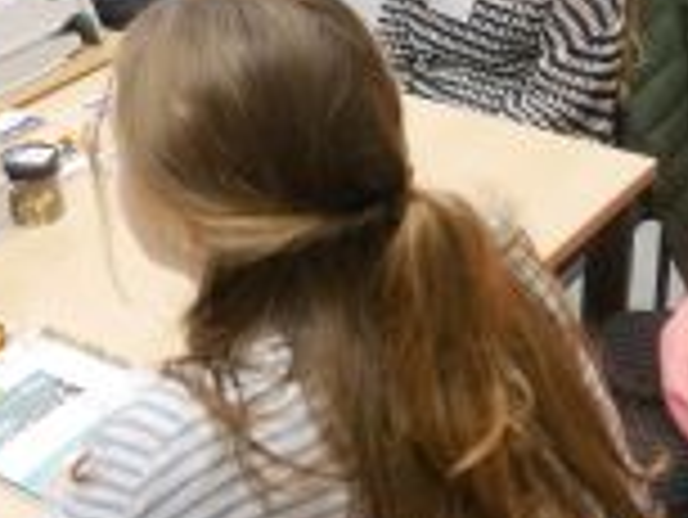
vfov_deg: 20.0
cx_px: 184
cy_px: 108
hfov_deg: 26.4
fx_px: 1452
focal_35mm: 73
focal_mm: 14
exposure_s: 1/125
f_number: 3.5
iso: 1000
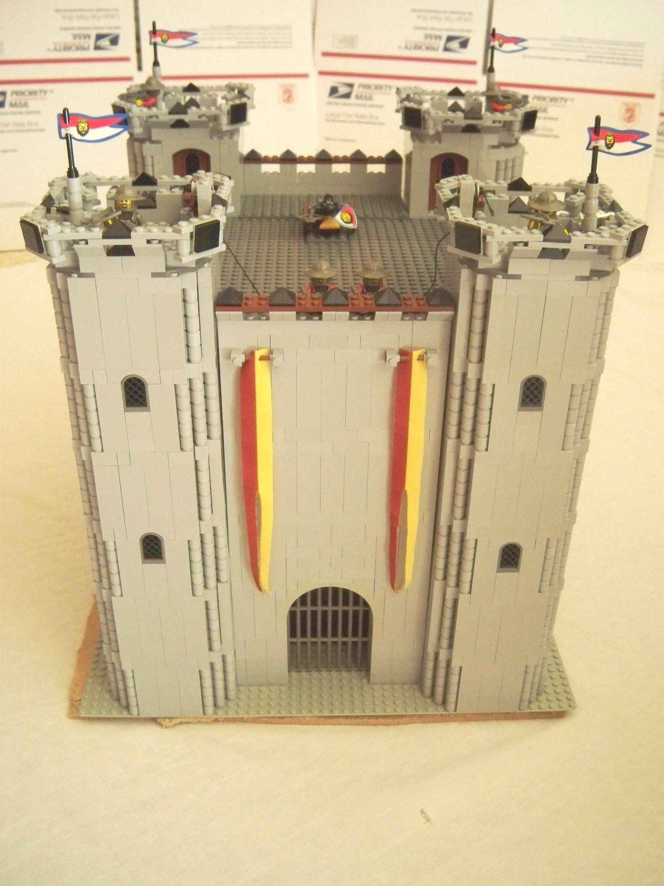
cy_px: 443
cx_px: 332
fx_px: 946
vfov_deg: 50.1
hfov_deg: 38.7
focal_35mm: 37
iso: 400
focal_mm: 7.9
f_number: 3.1
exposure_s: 1/25
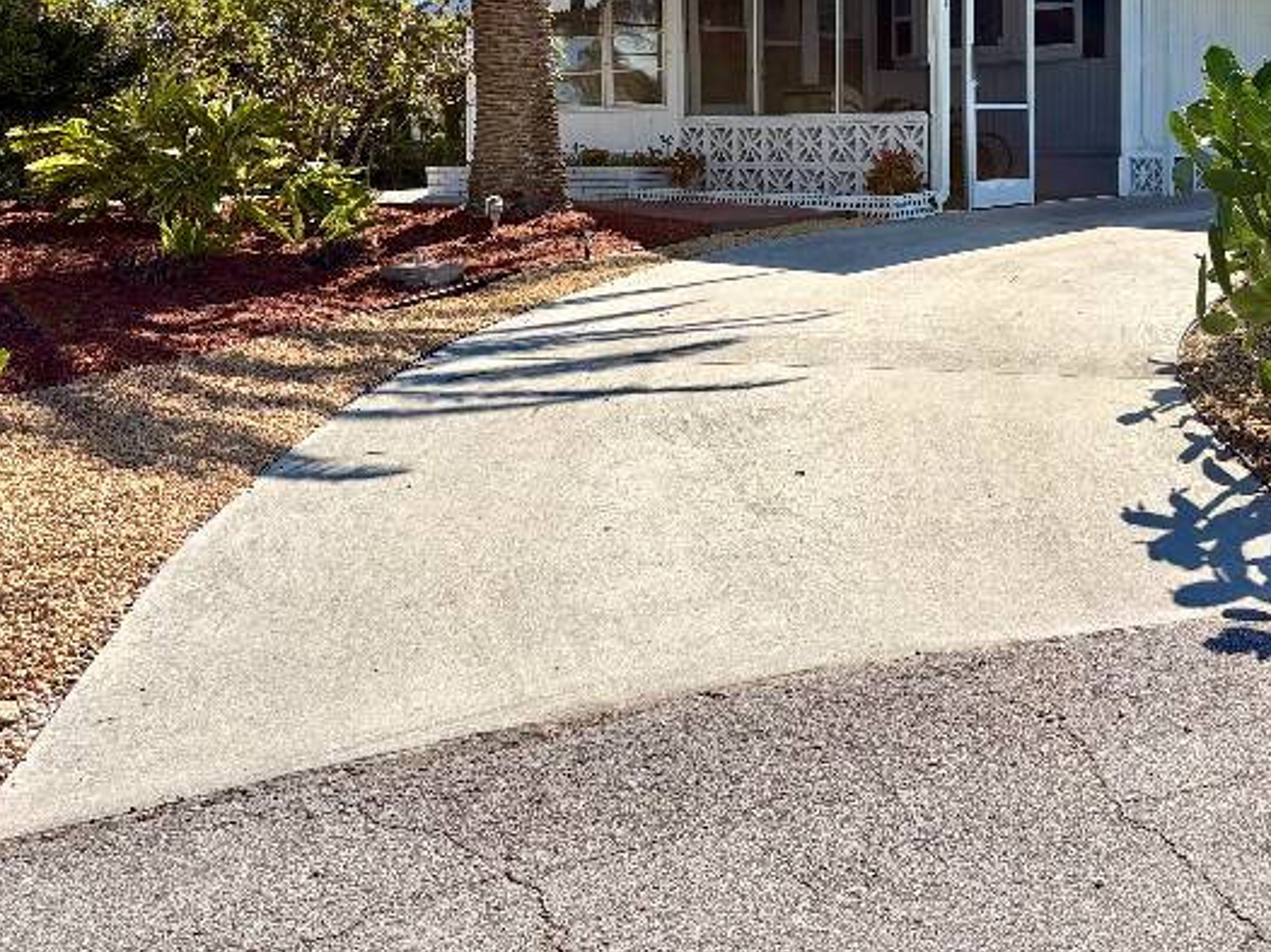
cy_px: 185
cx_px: 809
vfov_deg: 33.3
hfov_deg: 44.4
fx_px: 1541
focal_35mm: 42
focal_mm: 5.96
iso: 50
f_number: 1.6
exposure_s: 1/4065
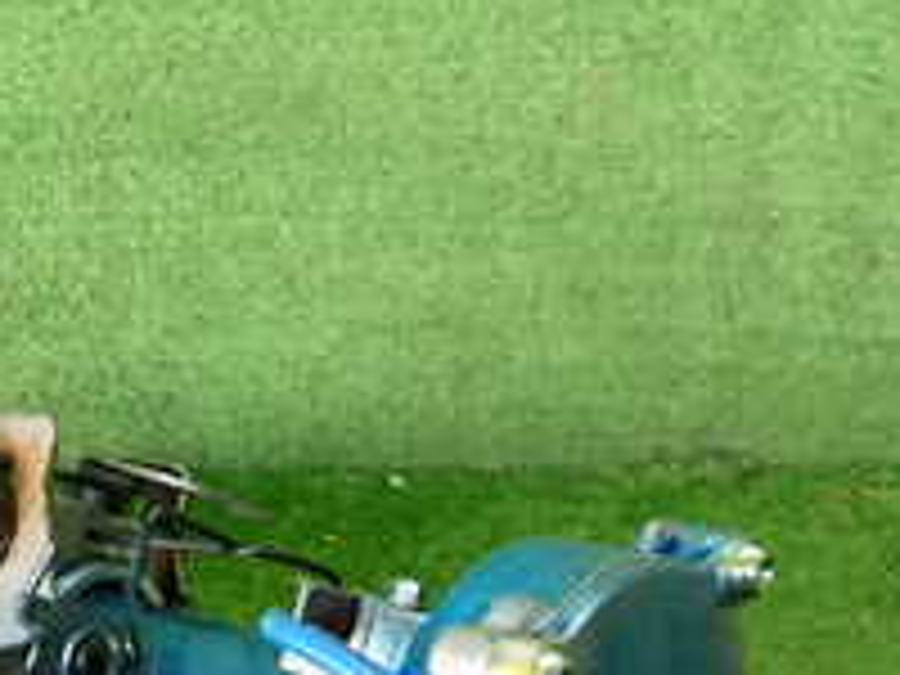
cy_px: 972
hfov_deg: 25.8
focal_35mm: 75
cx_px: 256
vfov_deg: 17.8
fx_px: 1950
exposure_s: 1/50
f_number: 2
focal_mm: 4.5
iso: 320
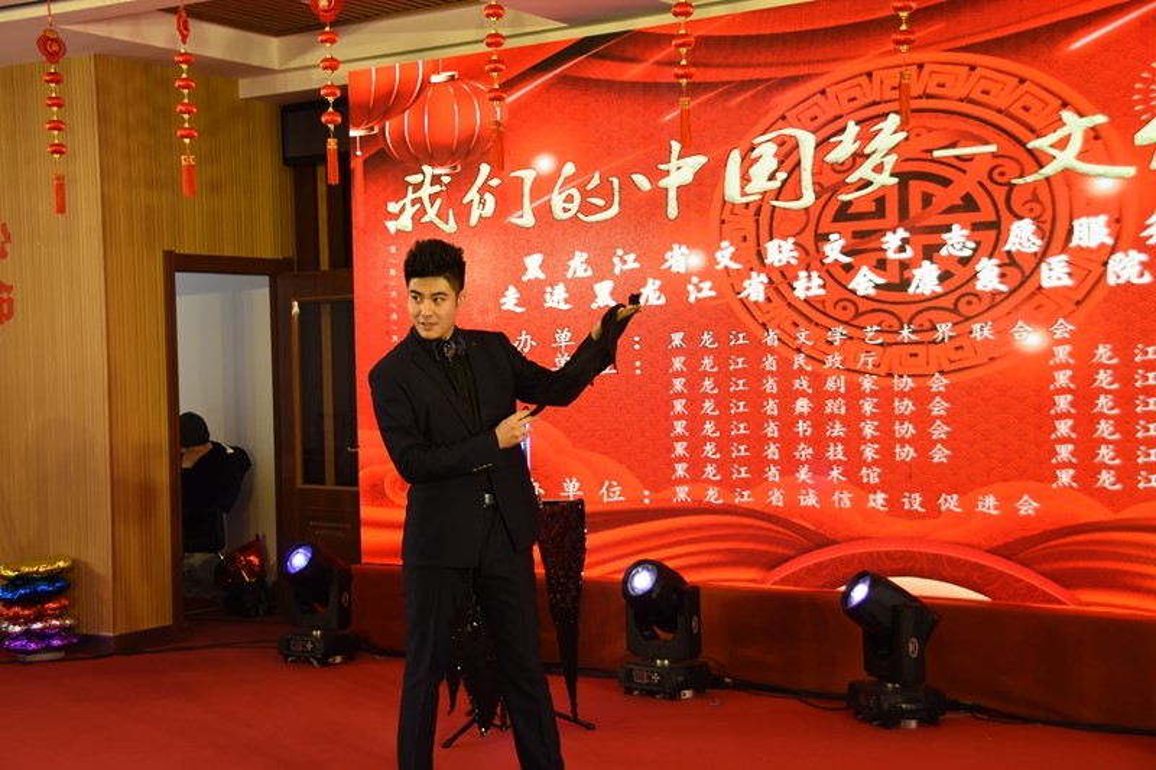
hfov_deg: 37.9
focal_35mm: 52
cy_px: 385
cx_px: 578
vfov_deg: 25.7
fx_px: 1685
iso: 800
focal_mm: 35
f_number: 4.2
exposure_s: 1/80
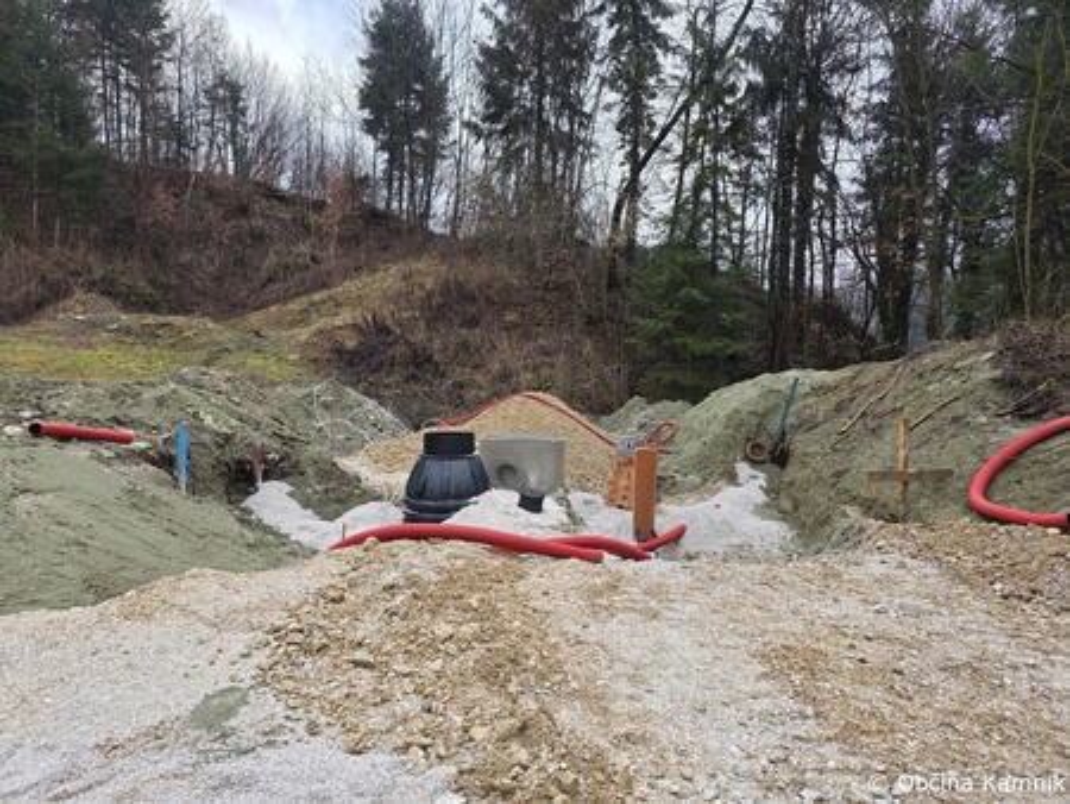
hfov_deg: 73.9
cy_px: 402
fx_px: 711
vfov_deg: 58.9
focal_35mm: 23
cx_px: 535
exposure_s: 1/180
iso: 32
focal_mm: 6.3
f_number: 1.7
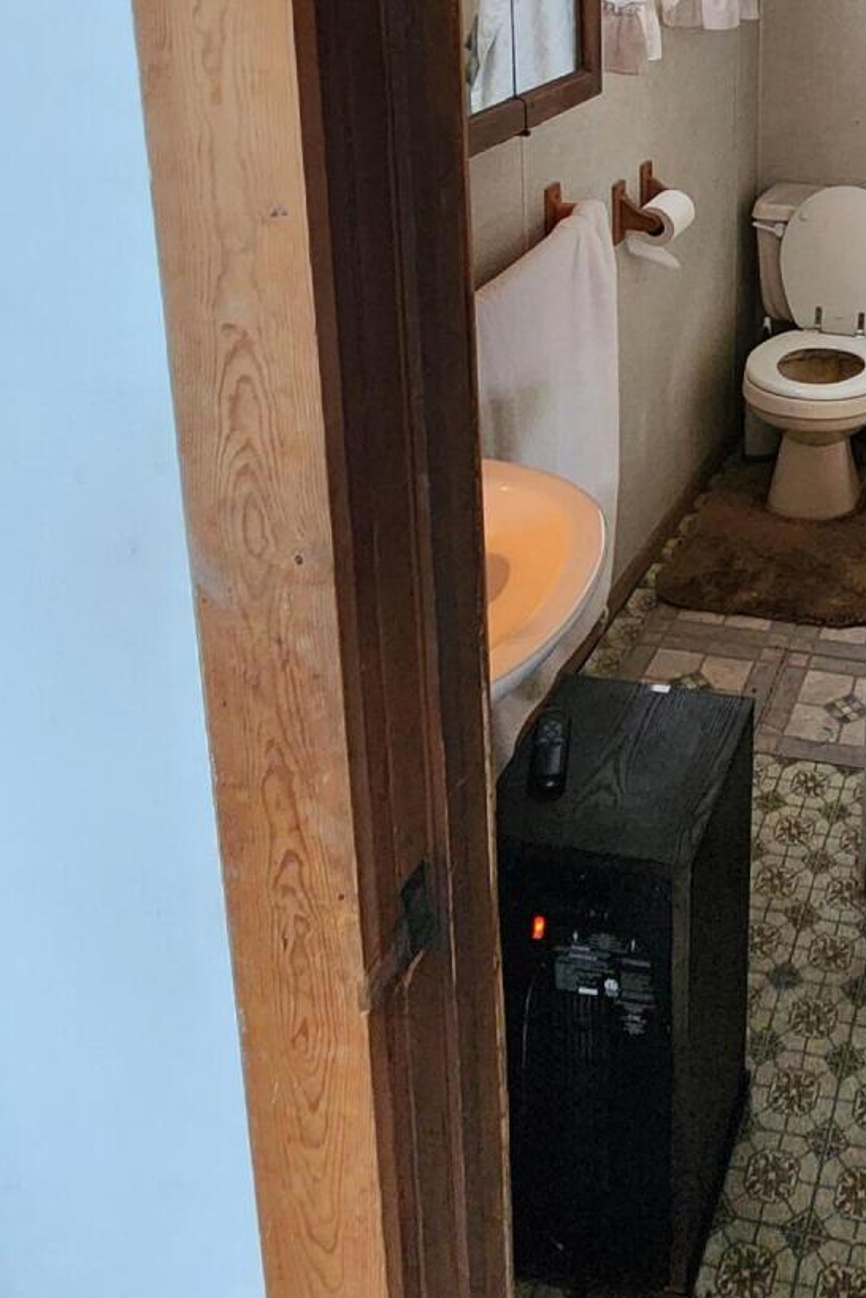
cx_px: 899
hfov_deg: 35.5
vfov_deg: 50.9
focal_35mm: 33
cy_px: 139
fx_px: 1191
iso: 640
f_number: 2.2
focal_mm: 2.2
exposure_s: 1/30
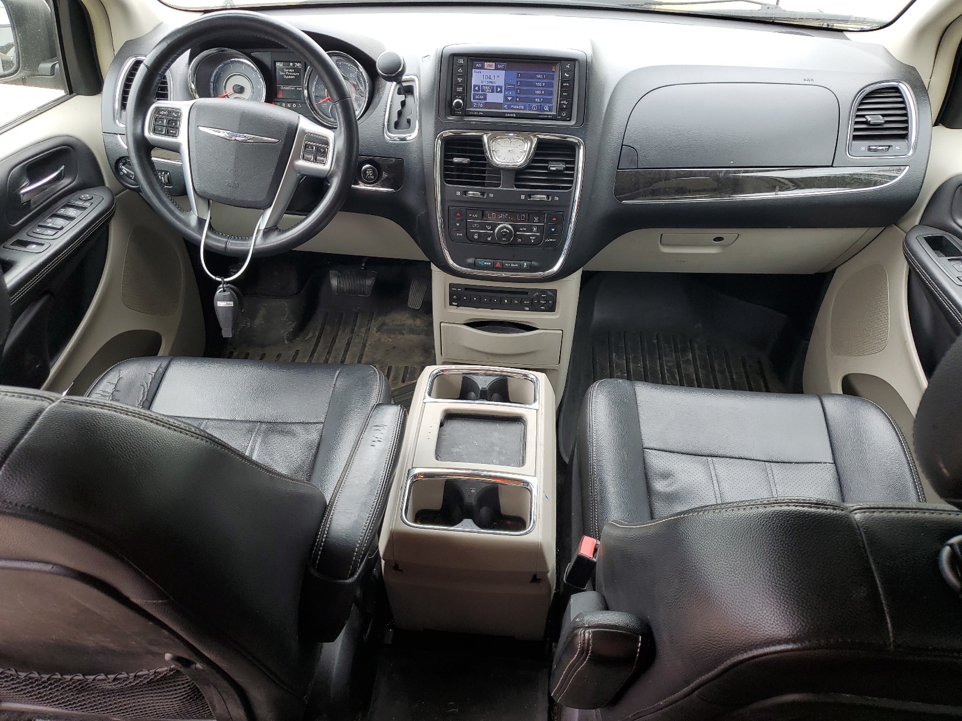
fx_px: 723
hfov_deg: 67.3
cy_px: 360
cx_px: 481
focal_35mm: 26
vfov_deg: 53.1
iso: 50
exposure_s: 1/161
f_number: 1.5
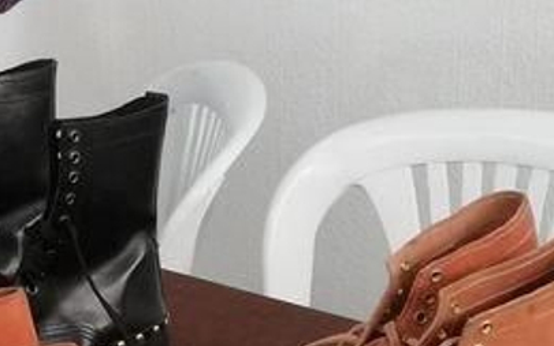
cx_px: 25
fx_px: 1706
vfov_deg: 11.6
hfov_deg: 18.1
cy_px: 222
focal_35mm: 113
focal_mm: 3.81
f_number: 2.2
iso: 200
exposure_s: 1/50
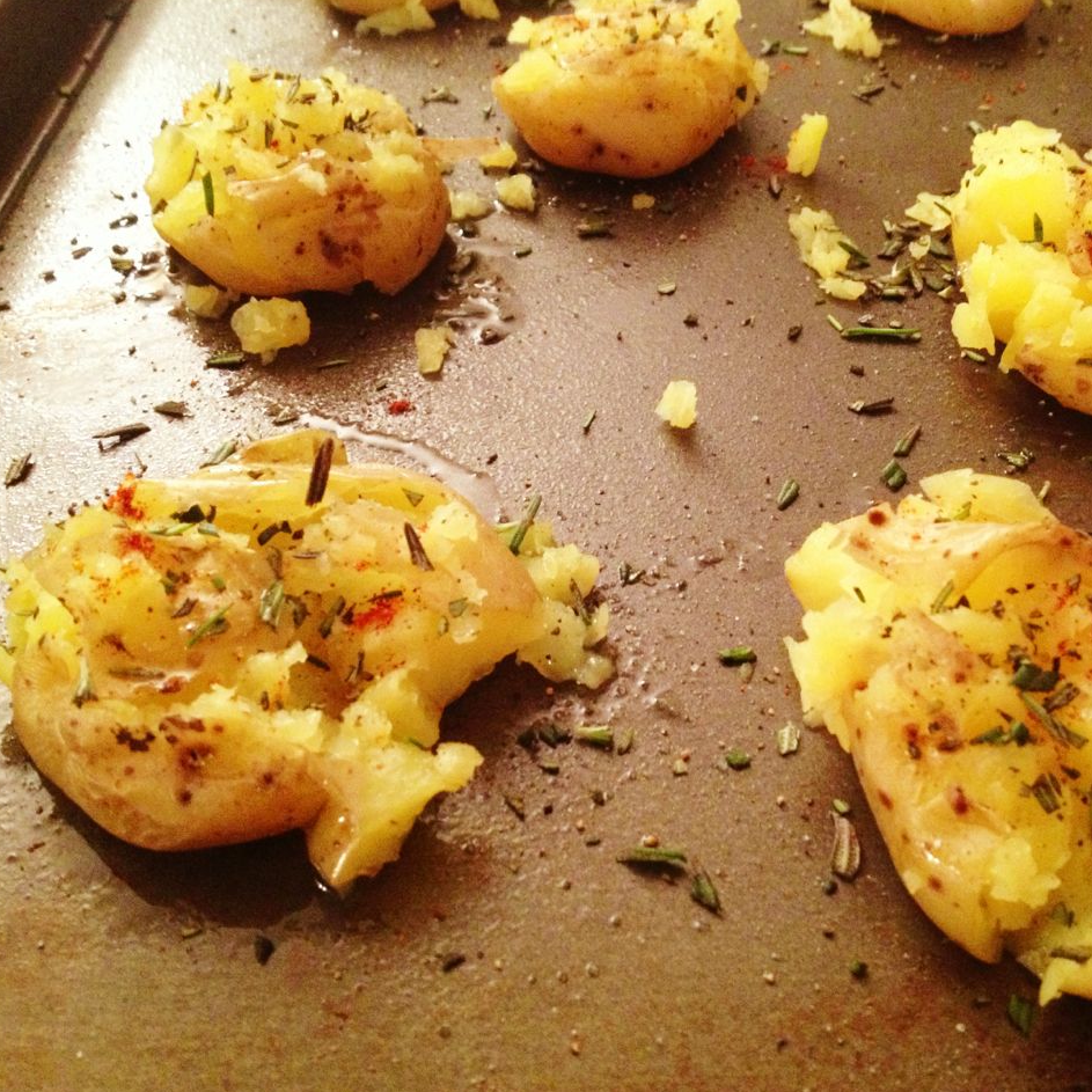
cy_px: 551
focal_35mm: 42
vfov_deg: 40.0
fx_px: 1499
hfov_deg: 39.8
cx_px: 673
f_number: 2.4
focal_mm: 4.28
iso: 400
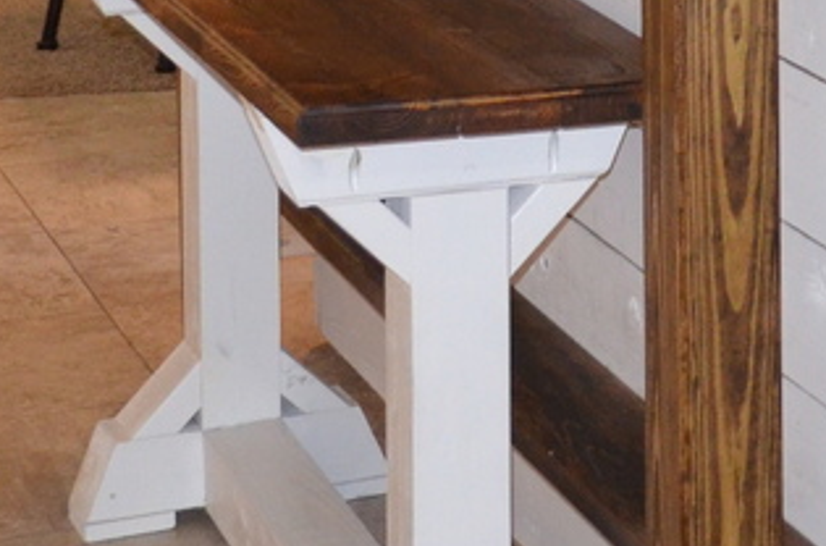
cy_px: -612
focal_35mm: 140
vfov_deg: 9.1
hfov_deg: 14.0
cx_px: 1155
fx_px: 3203
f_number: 3.5
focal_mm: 18
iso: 1600
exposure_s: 1/60
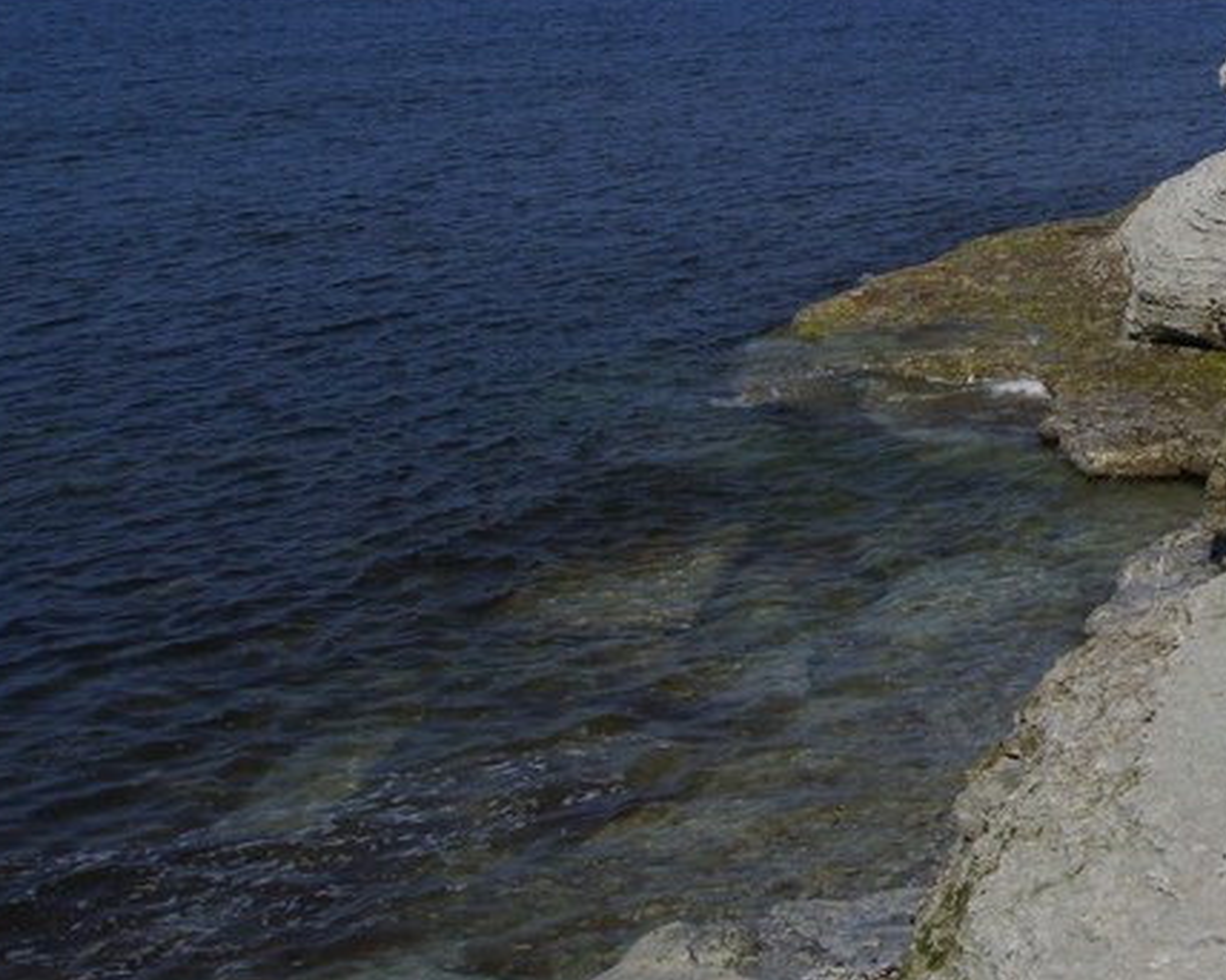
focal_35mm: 71
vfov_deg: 21.1
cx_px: 1681
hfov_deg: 23.1
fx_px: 2575
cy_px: 92
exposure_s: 1/1250
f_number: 6.3
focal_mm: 18
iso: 100
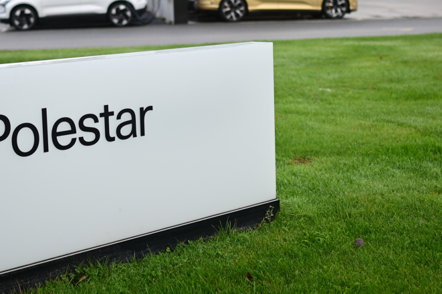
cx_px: 187
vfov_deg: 18.8
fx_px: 884
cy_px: 74
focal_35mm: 72
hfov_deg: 28.0
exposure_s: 1/2500
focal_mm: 35
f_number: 1.8
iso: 110
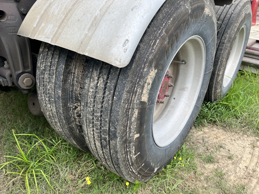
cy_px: 97
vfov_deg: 53.1
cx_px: 130
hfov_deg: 67.3
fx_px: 195
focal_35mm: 26
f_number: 1.5
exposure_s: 1/407
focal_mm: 5.7
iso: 50
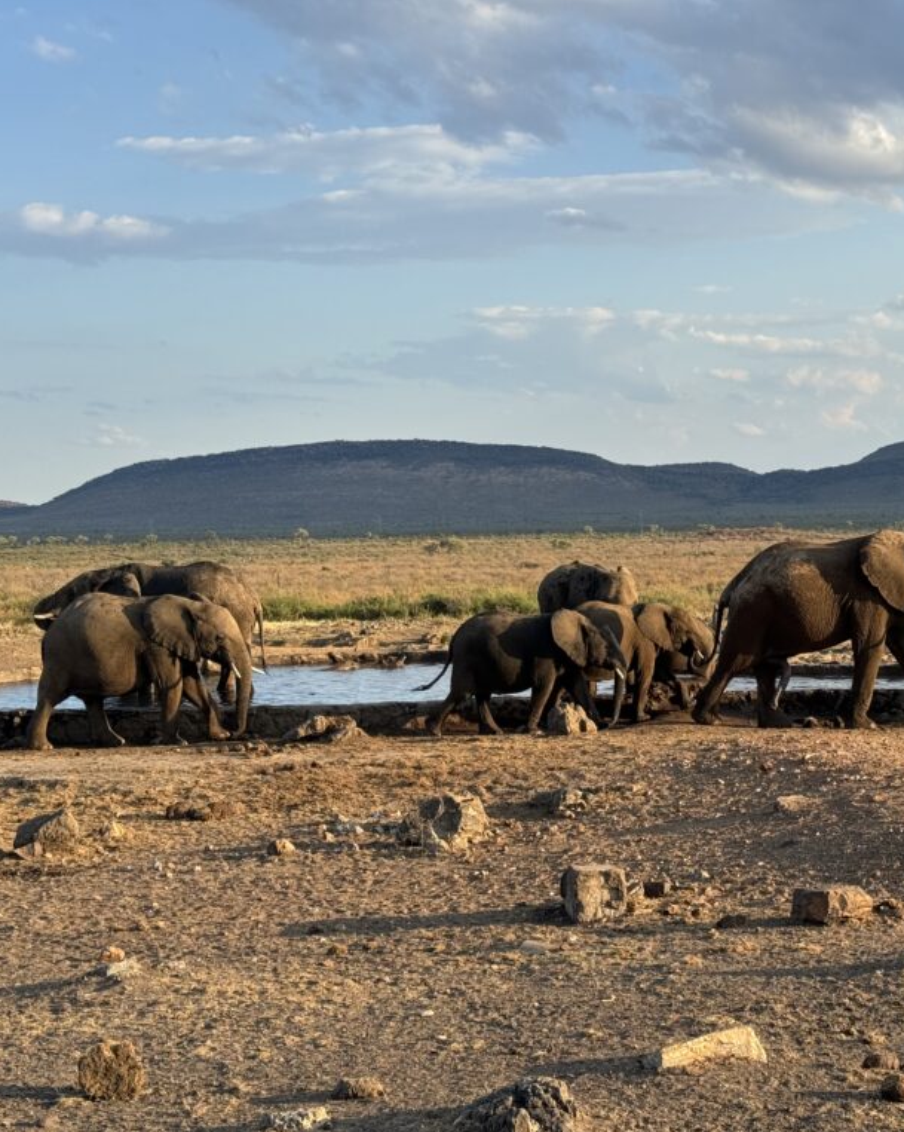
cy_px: 569
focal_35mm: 63
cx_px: 751
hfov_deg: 23.8
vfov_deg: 30.0
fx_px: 2108
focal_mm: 6.76
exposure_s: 1/1597
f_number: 1.78
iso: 64
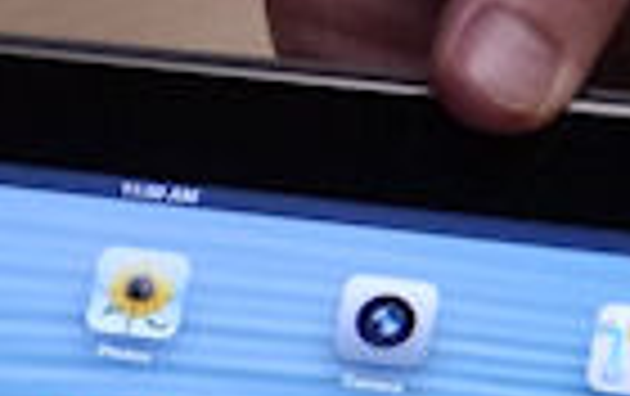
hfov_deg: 6.2
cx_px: -724
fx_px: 5623
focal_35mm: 327
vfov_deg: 4.0
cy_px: 410
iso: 1600
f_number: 5.2
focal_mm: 27
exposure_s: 1/125
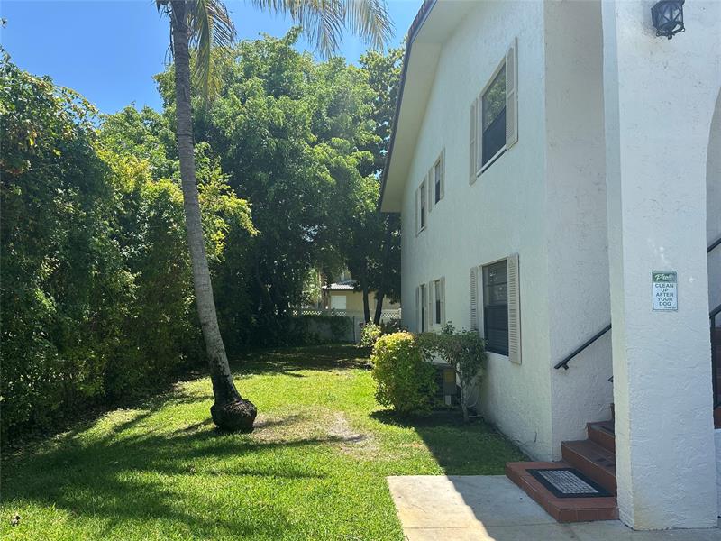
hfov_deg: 71.6
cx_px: 360
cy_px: 270
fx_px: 500
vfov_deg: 56.8
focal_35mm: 24
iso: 80
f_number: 1.78
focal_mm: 6.86
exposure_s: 1/1517
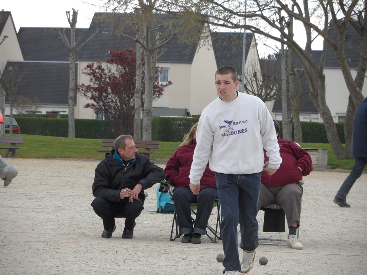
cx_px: 184
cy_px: 138
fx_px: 2226
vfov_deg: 7.1
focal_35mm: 210
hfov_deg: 9.4
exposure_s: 1/250
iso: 80
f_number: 4.6
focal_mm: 34.8
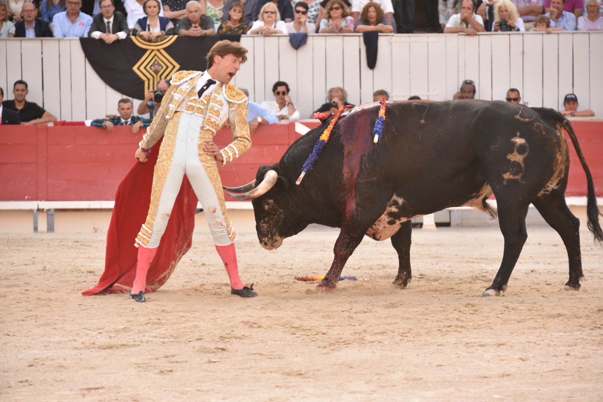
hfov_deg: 12.8
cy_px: 201
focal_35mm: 160
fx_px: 2680
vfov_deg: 8.6
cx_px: 302
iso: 1100
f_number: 5.6
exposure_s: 1/640
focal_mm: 160
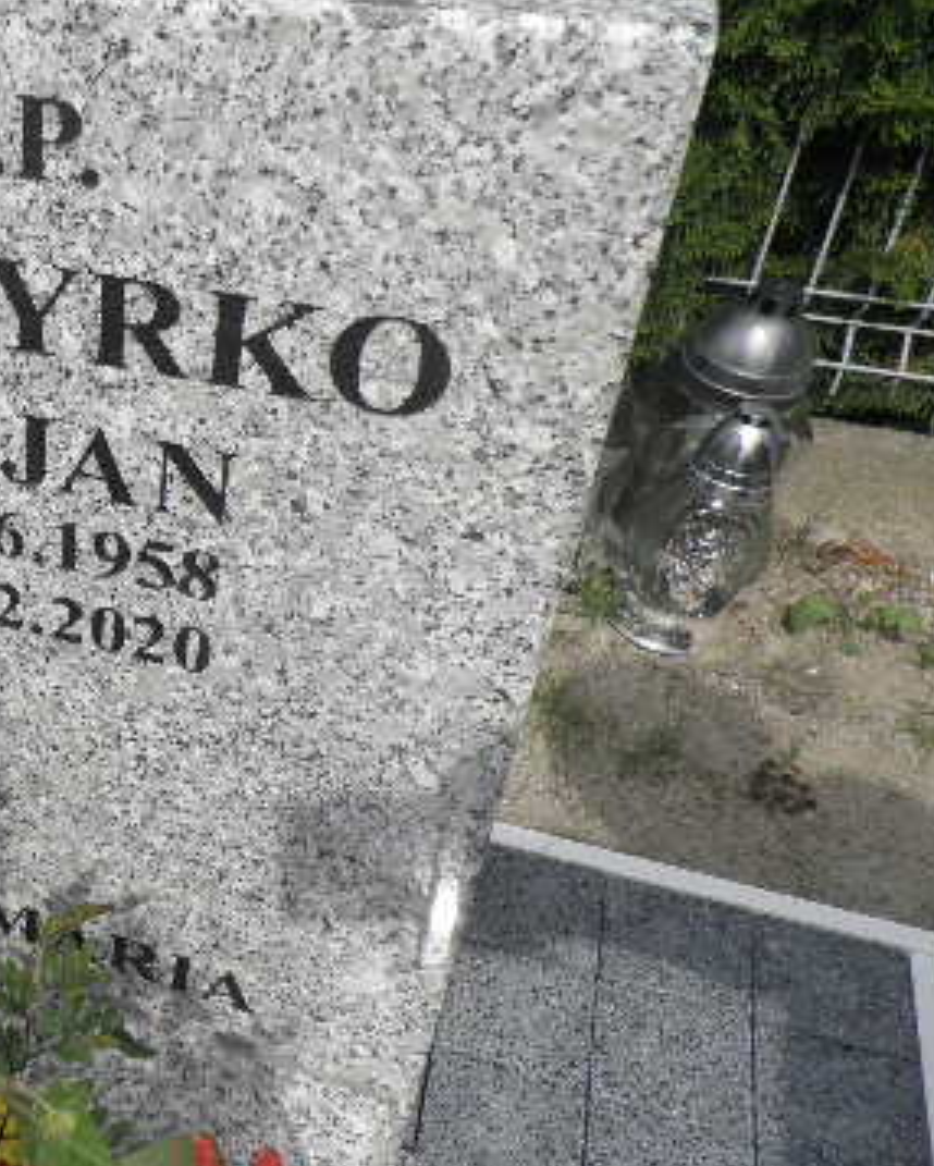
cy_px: 539
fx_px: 1450
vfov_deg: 43.8
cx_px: -98
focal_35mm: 42
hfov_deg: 31.6
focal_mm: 4.3
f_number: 8.3
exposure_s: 1/200
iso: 64
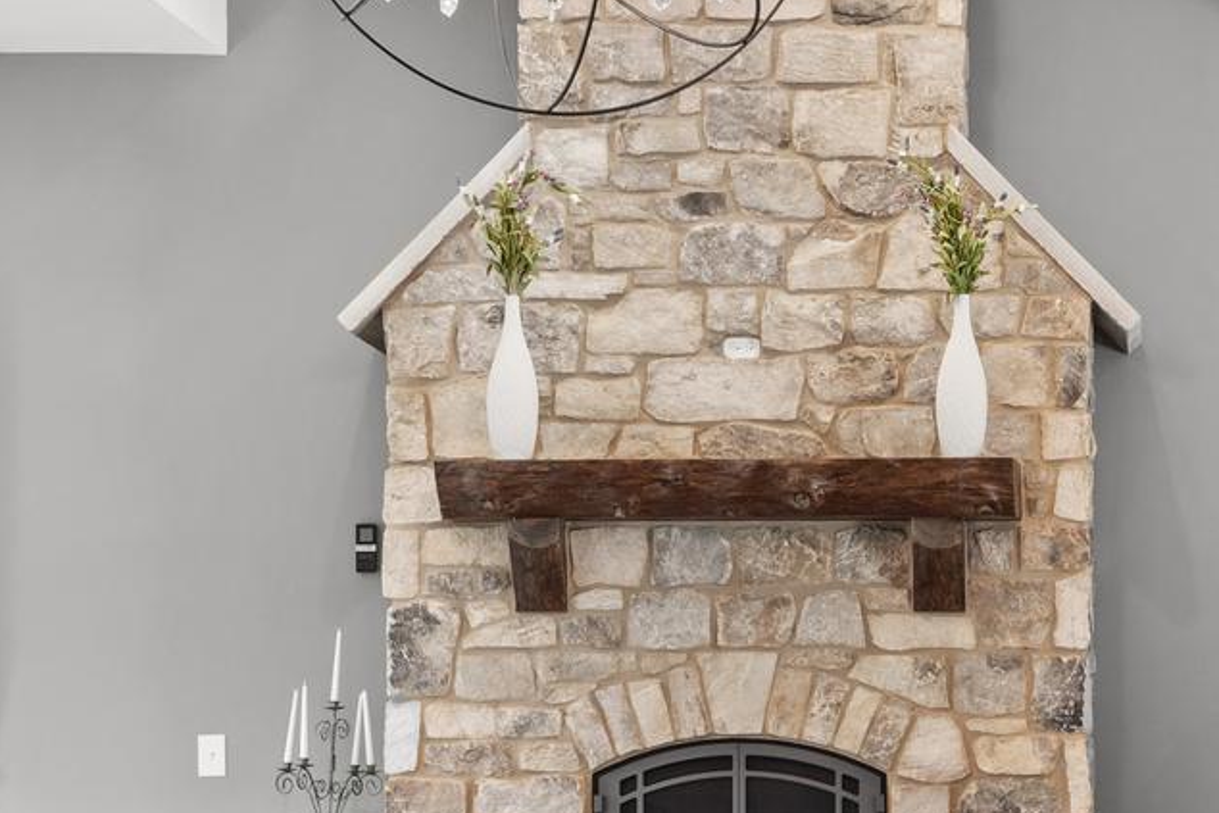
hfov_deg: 17.8
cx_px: 1132
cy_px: 752
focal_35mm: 113
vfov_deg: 12.0
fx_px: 3827
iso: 320
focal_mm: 35
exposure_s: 1/2
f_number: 8
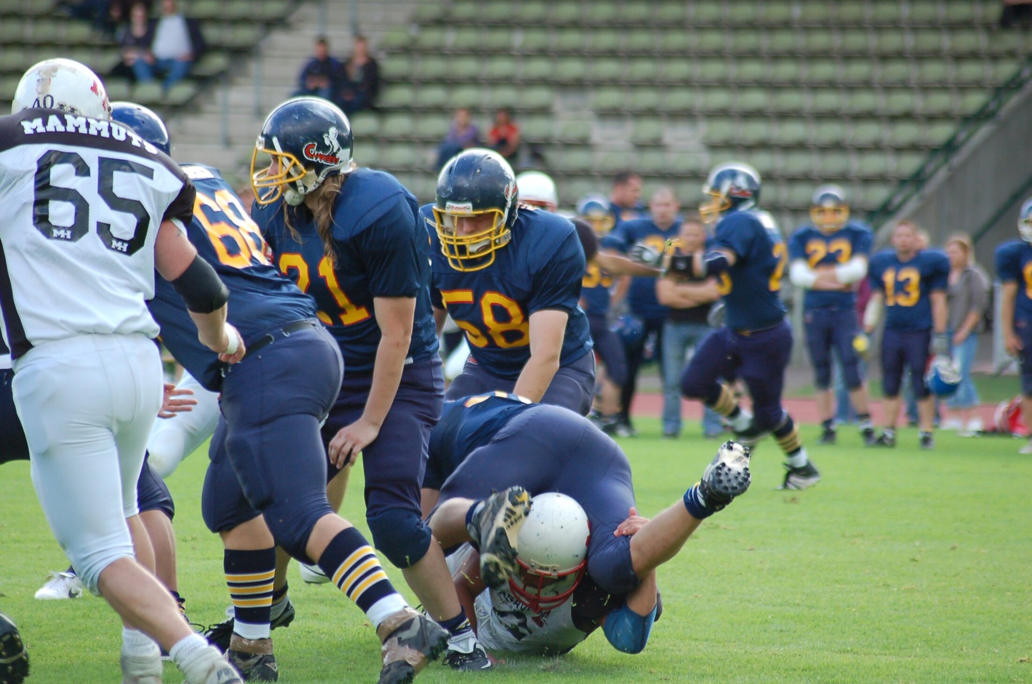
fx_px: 8369
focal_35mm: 292
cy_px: 342
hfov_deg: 7.1
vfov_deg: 4.7
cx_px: 516
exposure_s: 1/500
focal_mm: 195
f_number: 5
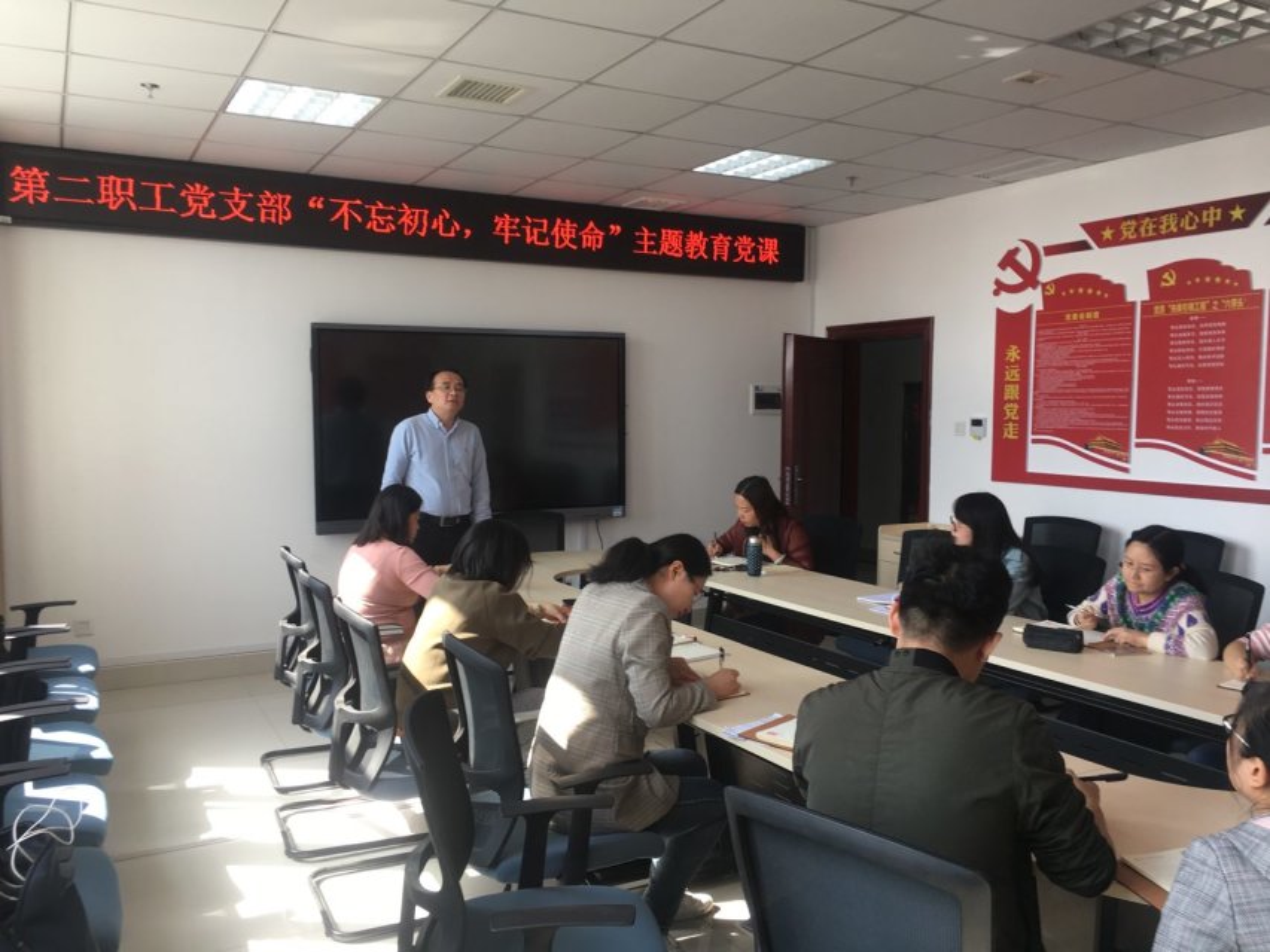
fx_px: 1064
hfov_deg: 61.7
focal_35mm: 29
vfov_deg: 48.2
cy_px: 476
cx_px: 635
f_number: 2.2
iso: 25
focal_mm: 4.15
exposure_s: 1/50
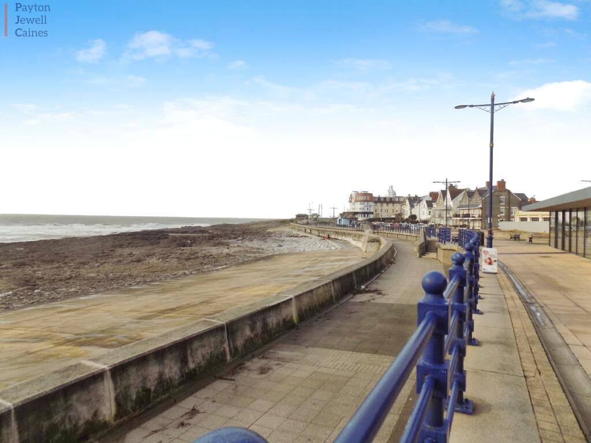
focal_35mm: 23
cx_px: 296
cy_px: 222
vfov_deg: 58.9
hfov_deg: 73.9
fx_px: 393
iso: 80
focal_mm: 4
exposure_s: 1/640
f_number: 3.1
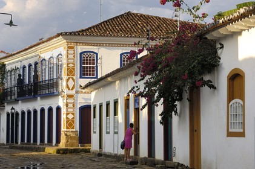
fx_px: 743
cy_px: 84
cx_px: 128
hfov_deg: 19.5
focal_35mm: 105
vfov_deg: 13.0
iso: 100
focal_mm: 70
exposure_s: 1/125
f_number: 7.1
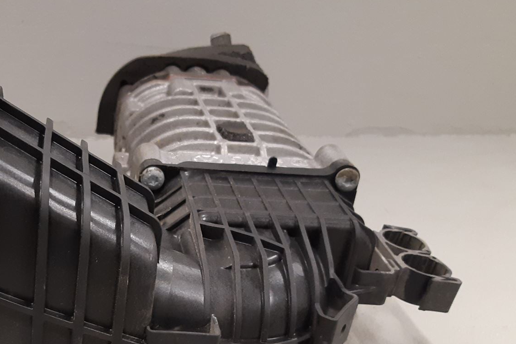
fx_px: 702
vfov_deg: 27.1
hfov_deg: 38.9
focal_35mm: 49
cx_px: 107
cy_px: 266
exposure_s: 1/50
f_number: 1.7
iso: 200
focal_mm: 3.93
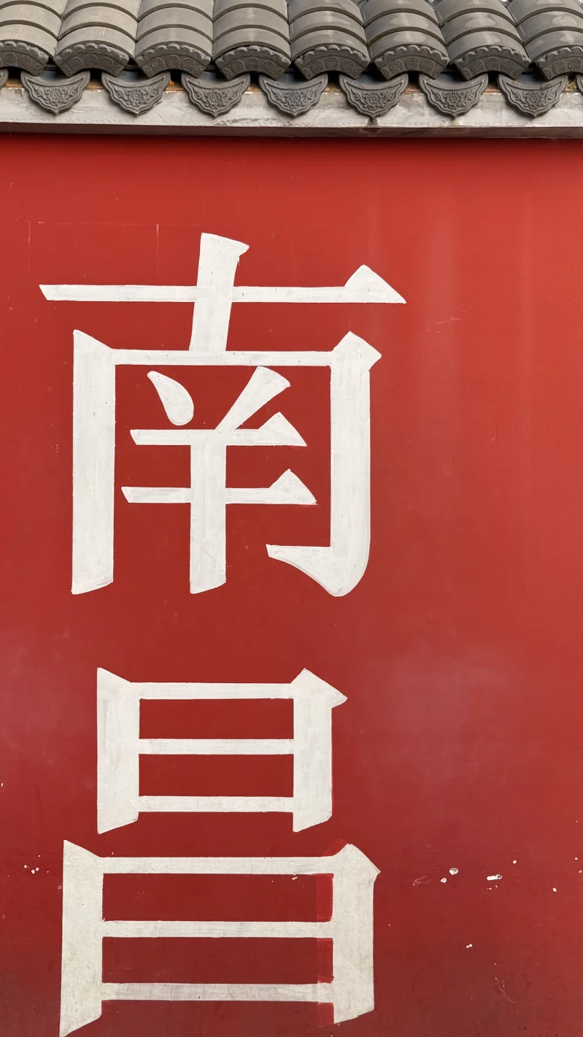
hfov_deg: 22.6
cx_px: 233
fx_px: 1457
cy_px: 522
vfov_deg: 39.2
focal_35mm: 53
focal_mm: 6.76
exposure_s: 1/230
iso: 64
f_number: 1.78
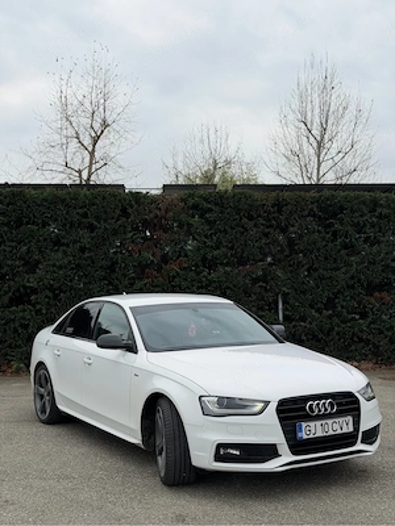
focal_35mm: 48
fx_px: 730
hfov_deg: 30.3
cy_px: 263
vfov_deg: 39.7
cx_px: 198
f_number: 1.78
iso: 64
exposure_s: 1/1377
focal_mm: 6.76
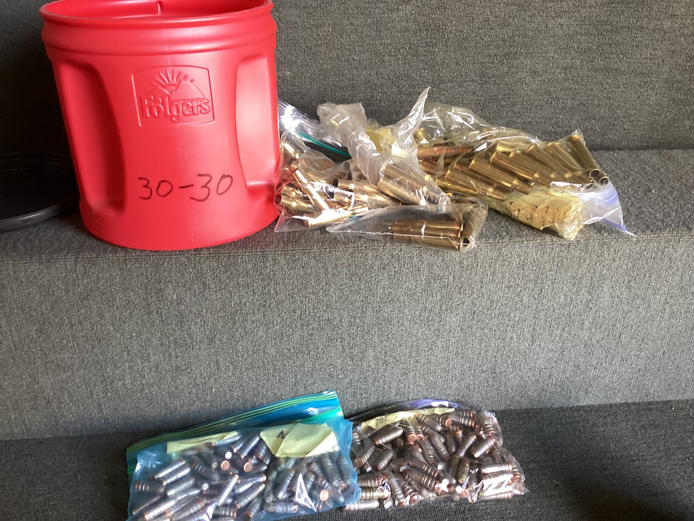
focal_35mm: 31
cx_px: 347
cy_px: 260
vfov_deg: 45.4
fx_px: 622
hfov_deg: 58.3
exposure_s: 1/50
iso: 200
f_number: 2.4
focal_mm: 3.3
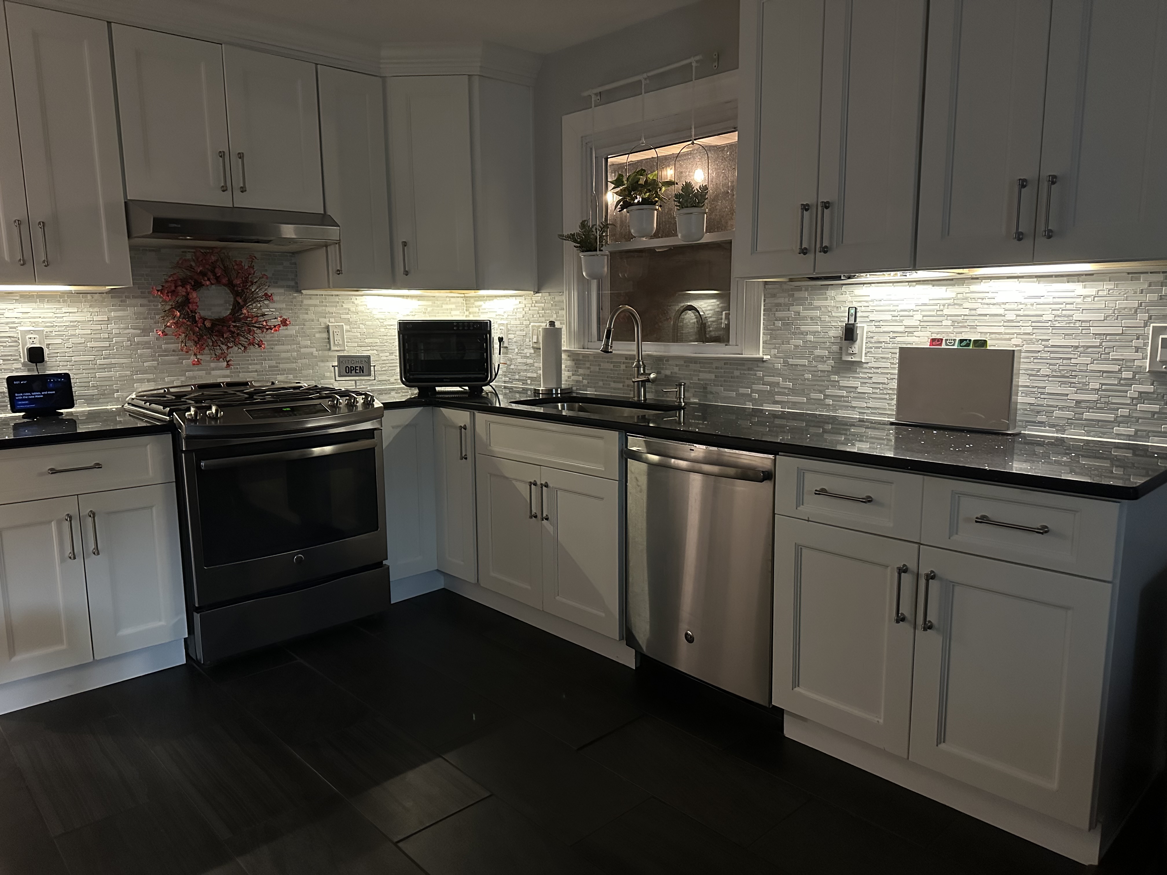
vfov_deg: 56.8
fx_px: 809
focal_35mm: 24
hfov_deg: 71.6
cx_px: 584
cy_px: 438
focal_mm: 6.86
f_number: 1.78
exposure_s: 1/32
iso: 800
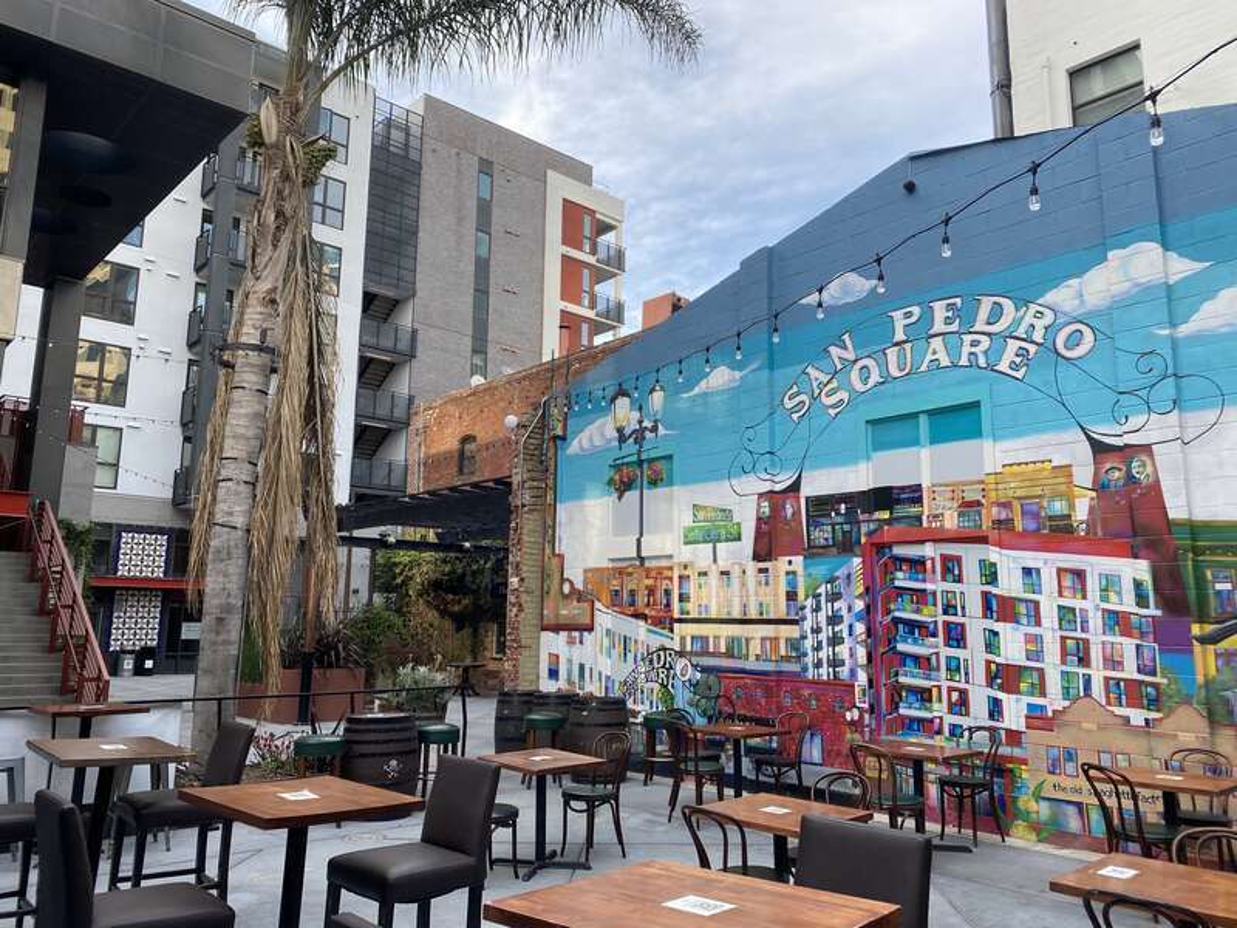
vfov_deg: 53.1
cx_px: 618
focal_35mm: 26
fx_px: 929
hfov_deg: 67.3
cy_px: 464
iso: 32
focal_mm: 4.25
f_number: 1.8
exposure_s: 1/273
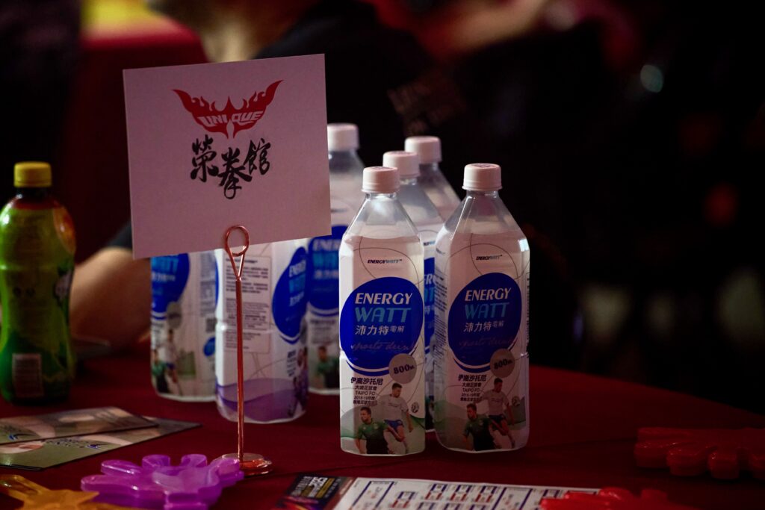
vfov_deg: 7.6
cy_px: 255
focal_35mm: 180
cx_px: 382
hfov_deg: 11.4
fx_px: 3825
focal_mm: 180
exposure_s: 1/200
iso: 3200
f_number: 2.8
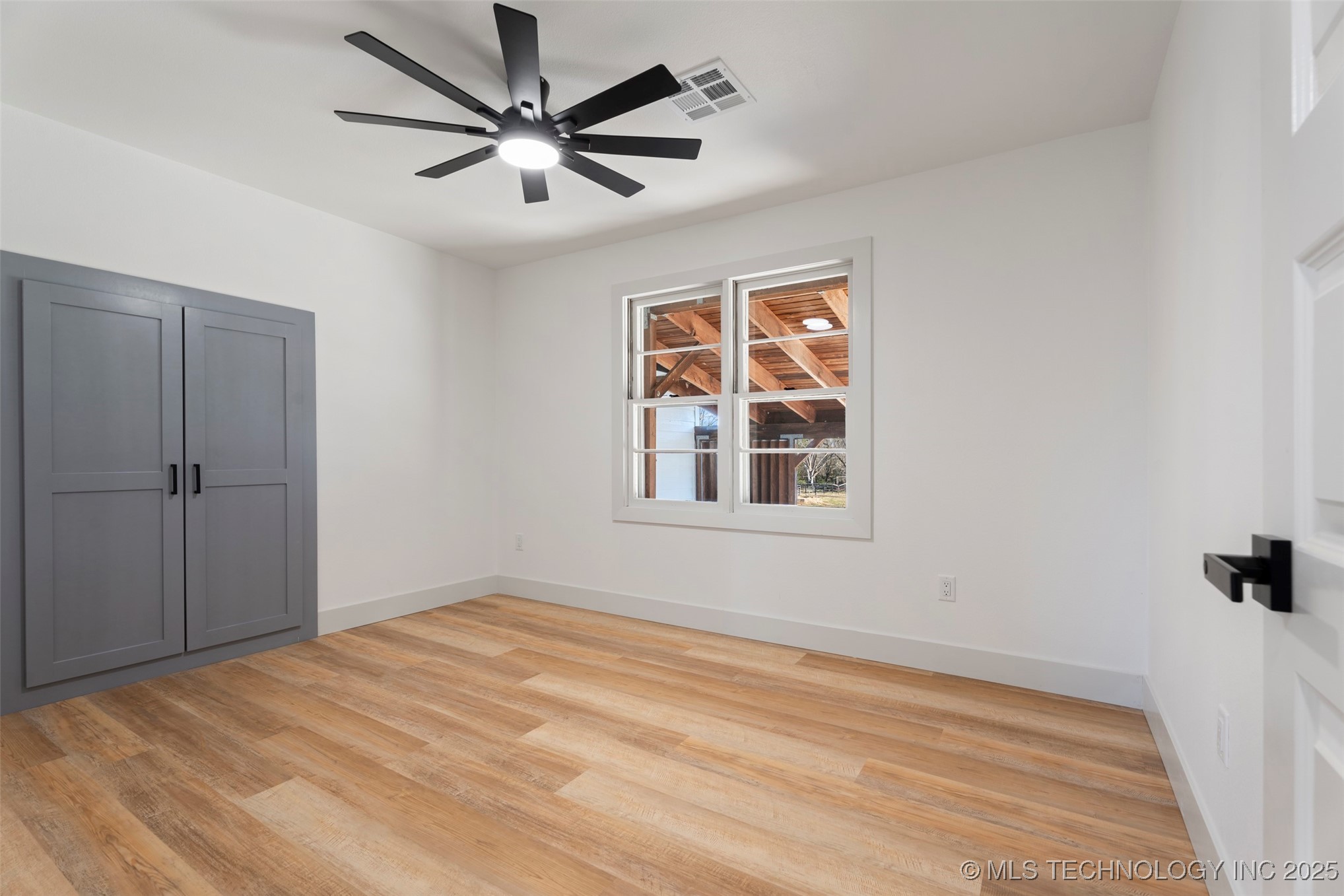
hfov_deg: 96.7
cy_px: 448
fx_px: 597
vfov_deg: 73.7
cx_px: 672
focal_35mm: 16
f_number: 9
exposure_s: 1/2
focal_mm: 16
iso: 250
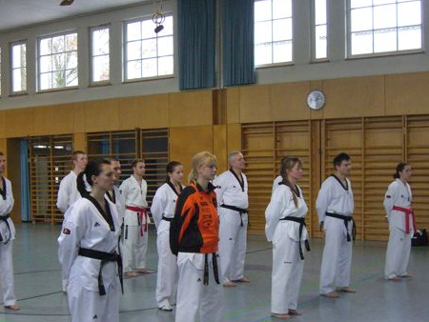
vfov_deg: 26.9
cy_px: 216
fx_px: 670
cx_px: 189
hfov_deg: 35.5
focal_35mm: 54
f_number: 2.8
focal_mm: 7.9
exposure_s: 1/125
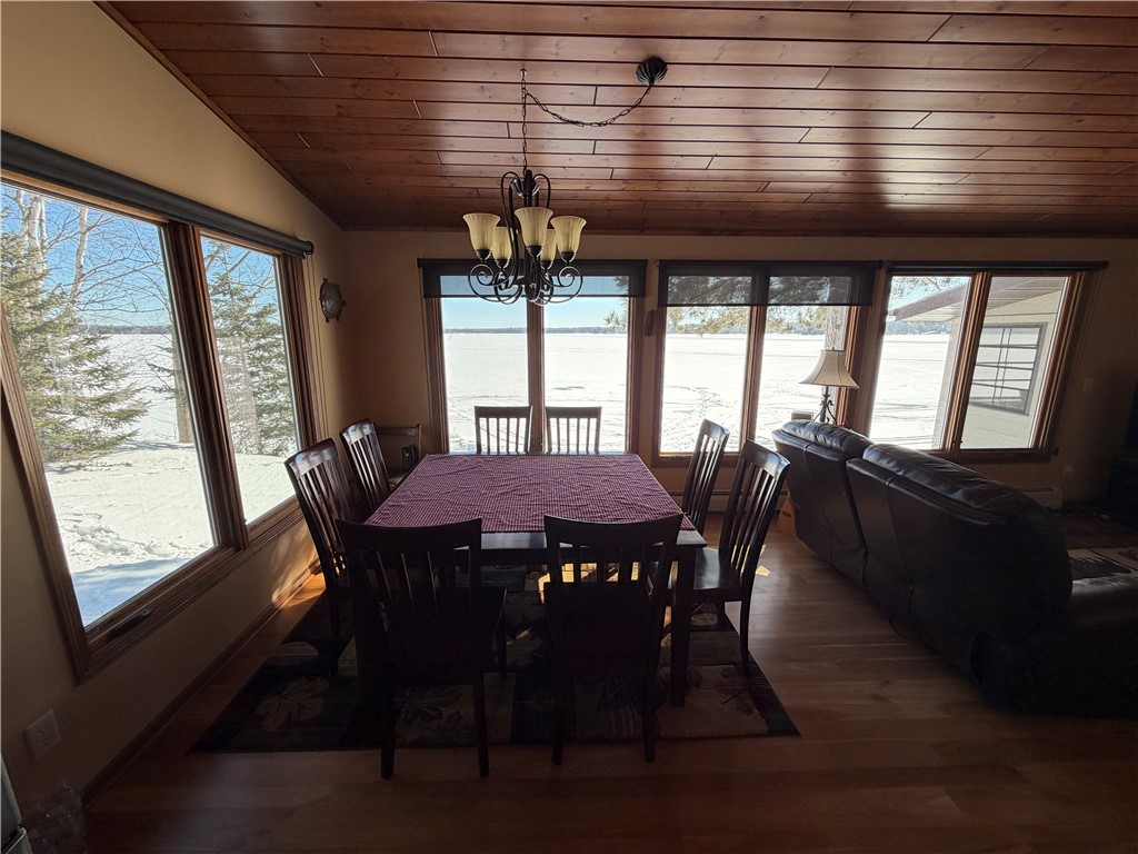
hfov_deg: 102.1
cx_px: 569
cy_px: 427
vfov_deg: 85.7
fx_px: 460
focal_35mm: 14
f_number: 2.2
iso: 50
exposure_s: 1/188
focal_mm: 2.22
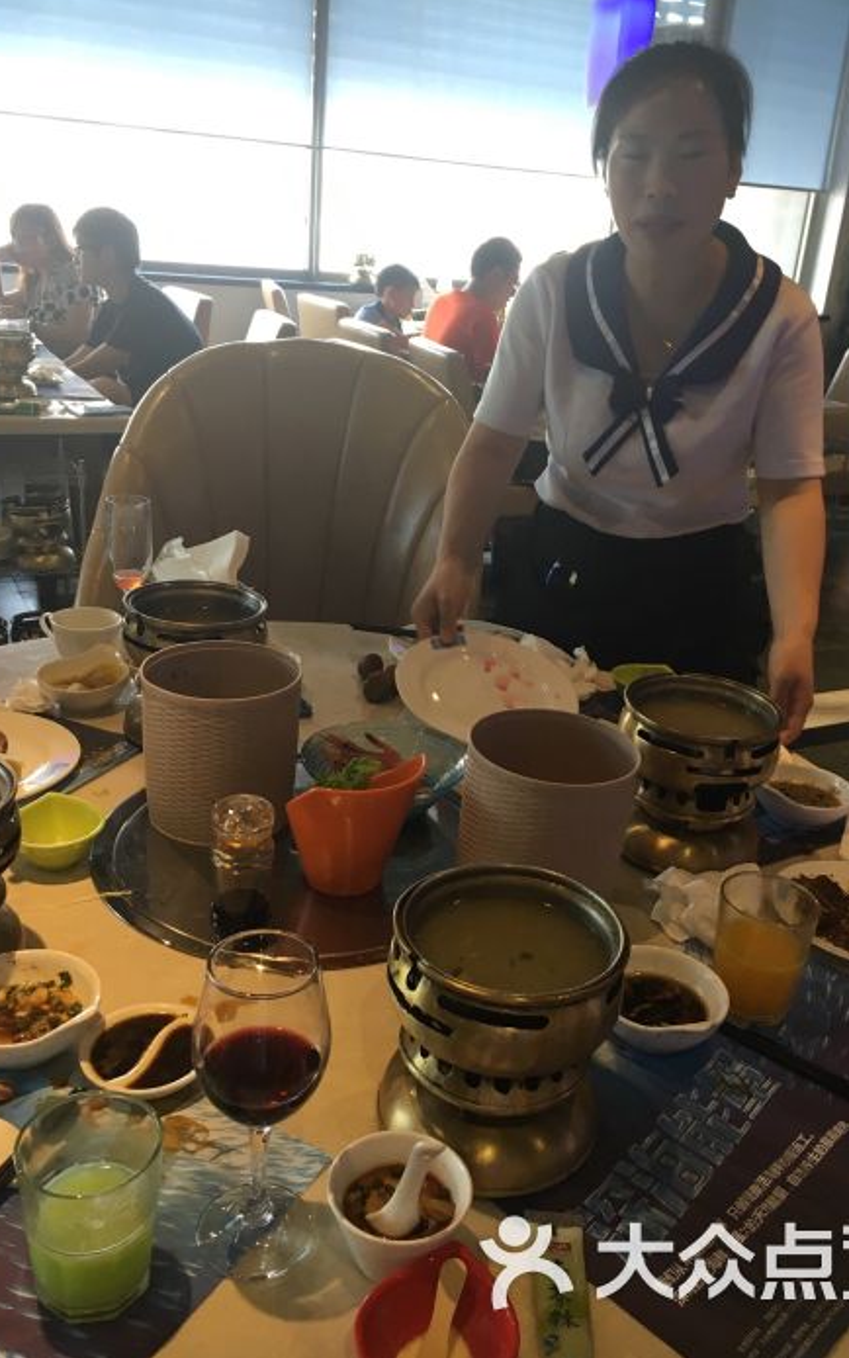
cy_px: 679
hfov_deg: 40.6
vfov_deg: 61.2
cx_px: 457
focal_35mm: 31
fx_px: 1147
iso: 64
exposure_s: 1/33
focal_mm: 4.15
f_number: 2.2
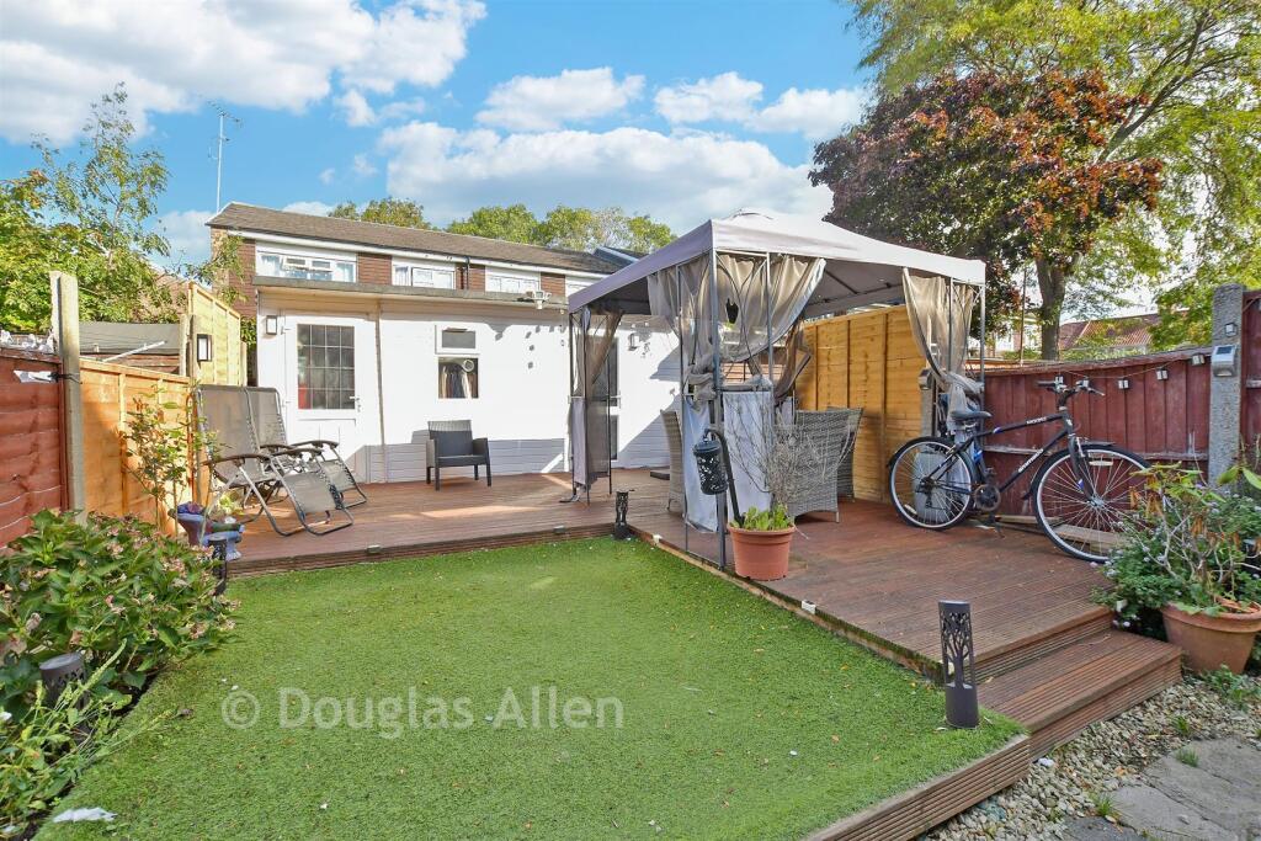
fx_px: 525
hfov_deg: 100.4
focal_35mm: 15
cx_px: 630
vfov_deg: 77.3
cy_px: 420
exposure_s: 1/200
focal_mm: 10
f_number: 8
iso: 250
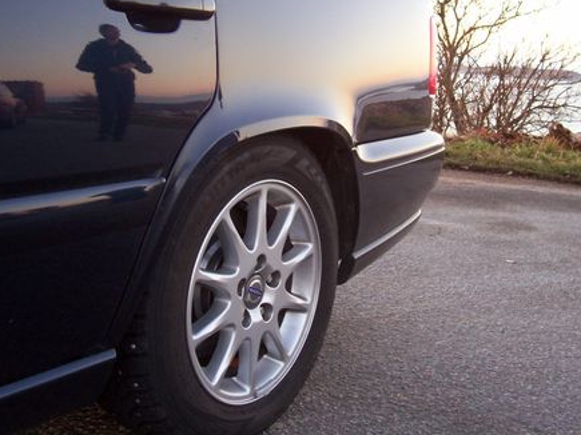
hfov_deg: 38.2
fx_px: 839
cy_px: 159
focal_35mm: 50
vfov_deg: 29.0
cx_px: 305
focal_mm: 5.6
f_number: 2.7
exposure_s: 1/32
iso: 87
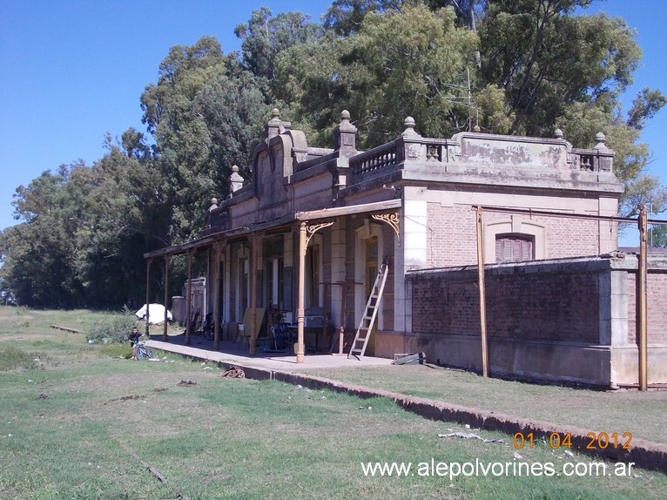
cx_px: 334
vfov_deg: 28.5
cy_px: 250
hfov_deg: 37.5
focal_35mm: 51
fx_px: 982
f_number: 7.2
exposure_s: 1/160
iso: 80
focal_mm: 7.2
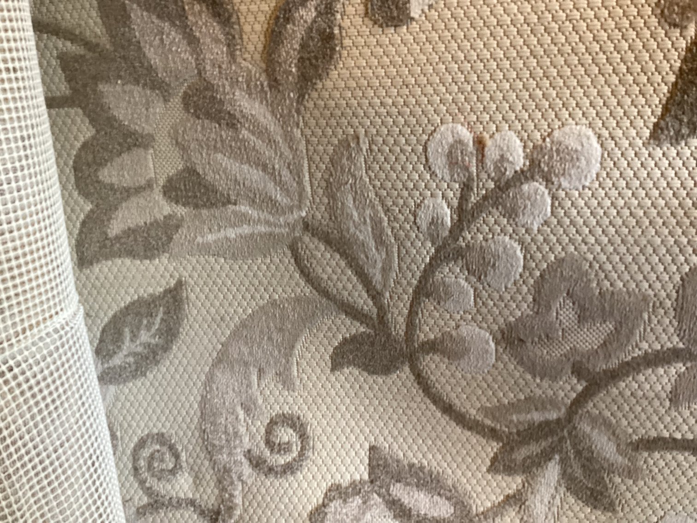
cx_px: 348
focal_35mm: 31
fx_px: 624
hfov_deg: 58.3
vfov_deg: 45.4
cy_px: 262
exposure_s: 1/33
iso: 320
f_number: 2.4
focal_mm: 3.3
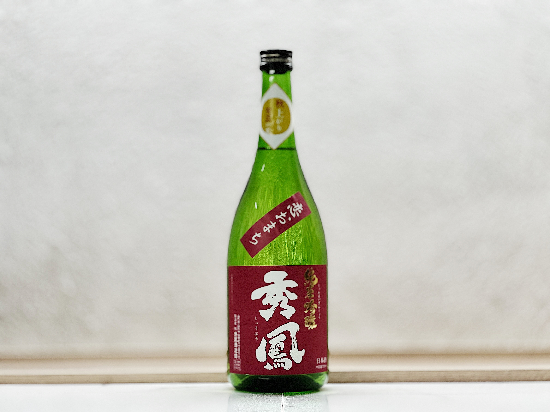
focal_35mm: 77
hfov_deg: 25.3
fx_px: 1223
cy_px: 206
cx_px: 275
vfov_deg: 19.1
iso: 160
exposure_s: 1/100
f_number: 2.8
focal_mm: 9
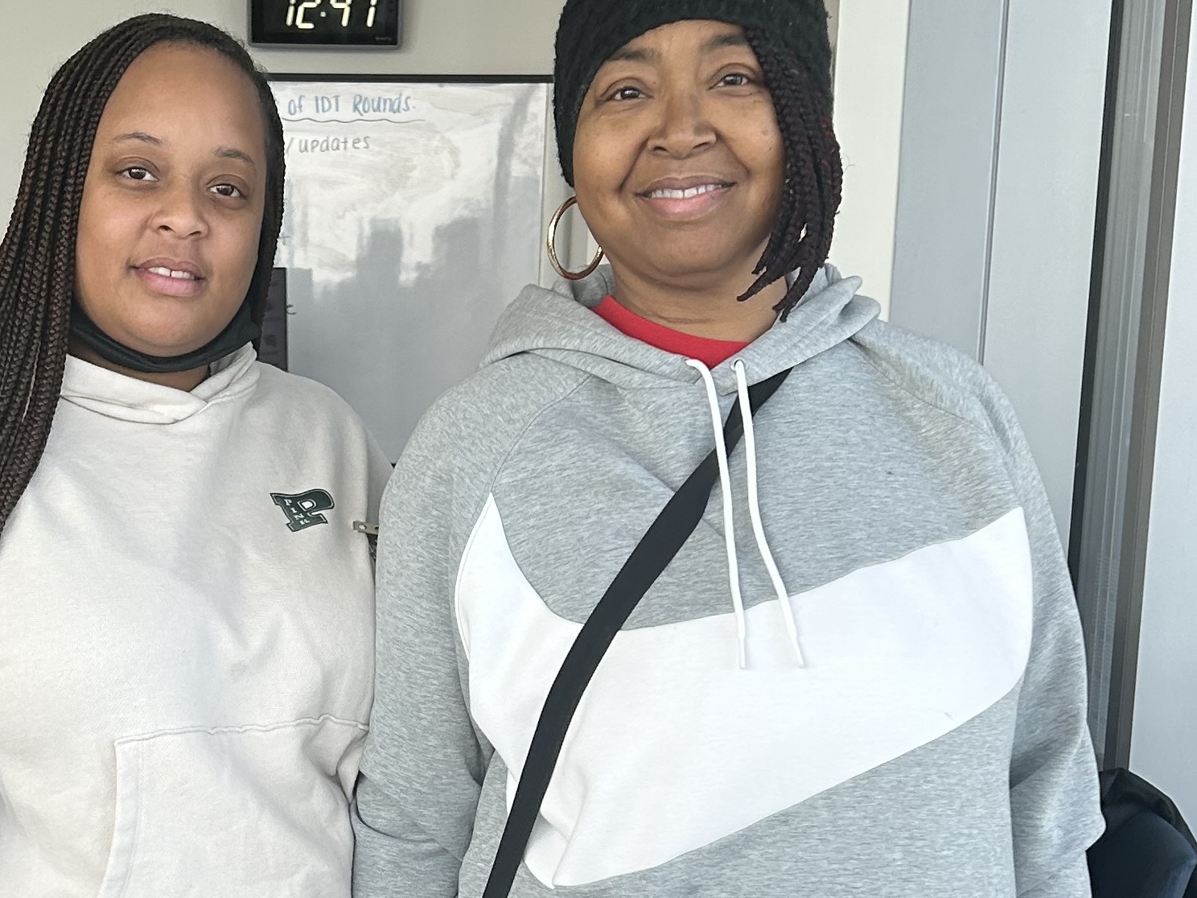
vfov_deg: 29.1
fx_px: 1729
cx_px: 381
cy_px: 520
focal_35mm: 50
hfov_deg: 37.7
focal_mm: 5.7
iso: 40
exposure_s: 1/274
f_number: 1.5
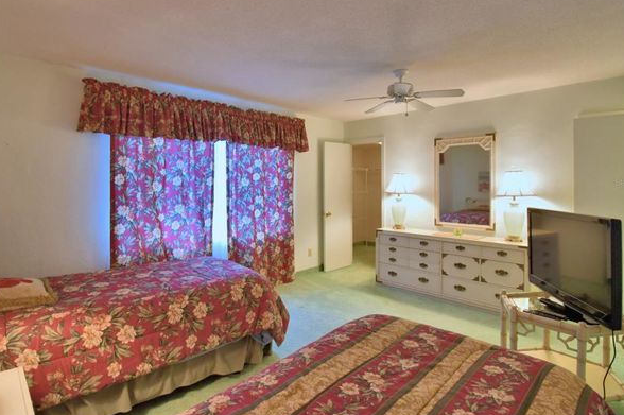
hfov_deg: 89.8
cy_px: 182
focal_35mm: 18
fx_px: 312
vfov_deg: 67.0
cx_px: 283
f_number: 4.5
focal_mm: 10
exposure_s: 1/30
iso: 450
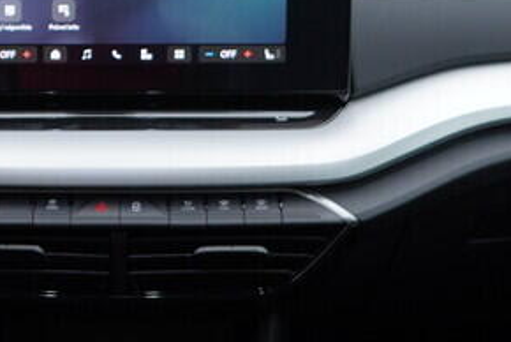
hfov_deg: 15.9
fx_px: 1804
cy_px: 70
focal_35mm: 127
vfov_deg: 10.8
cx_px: 67
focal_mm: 24
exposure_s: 1/40
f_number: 3.2
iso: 125
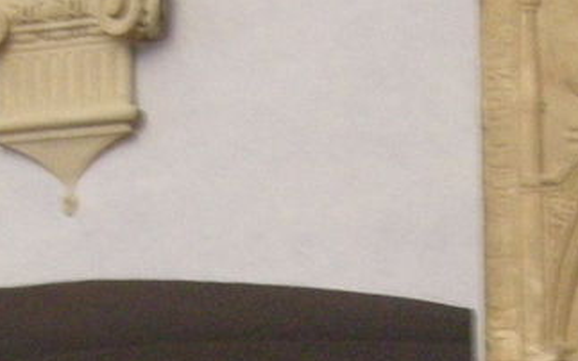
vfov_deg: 6.8
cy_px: 683
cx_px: 329
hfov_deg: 11.1
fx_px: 2978
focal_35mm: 189
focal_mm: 7.5
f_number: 2.7
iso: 400
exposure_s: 1/15.6
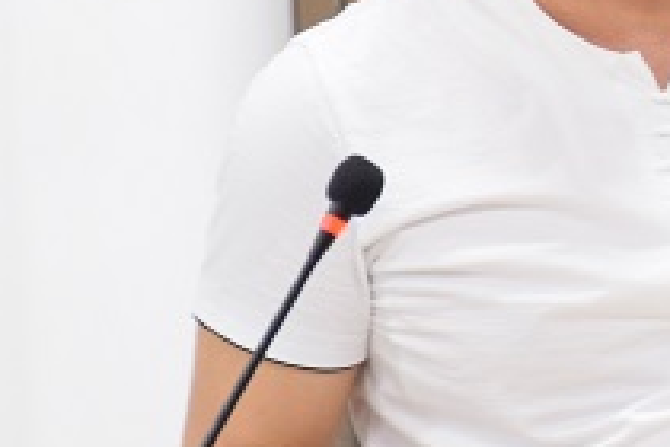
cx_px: 865
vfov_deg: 2.5
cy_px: -65
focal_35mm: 543
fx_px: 10103
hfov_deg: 3.8
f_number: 5.3
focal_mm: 95
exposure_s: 1/13
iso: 800
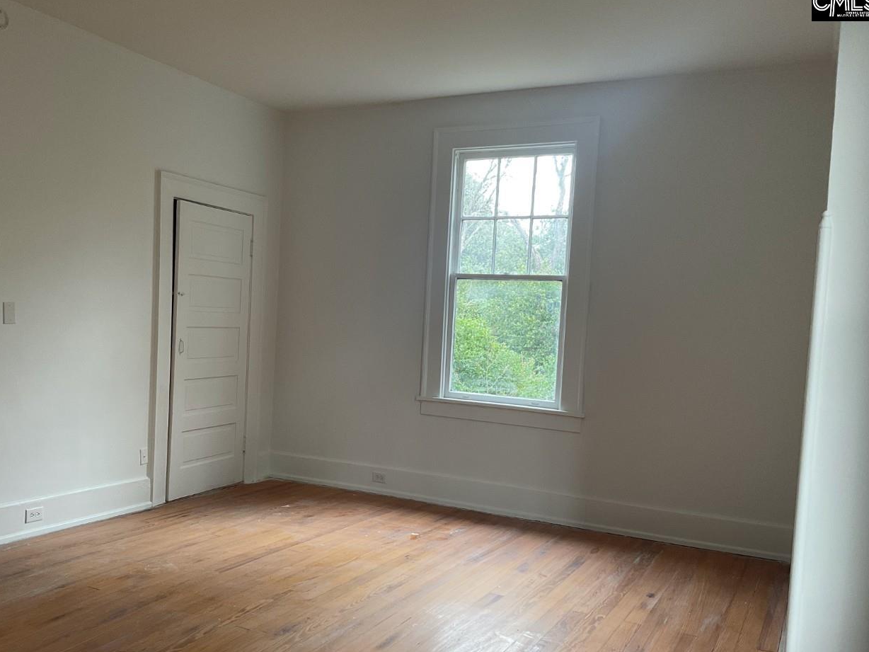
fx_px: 854
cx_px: 370
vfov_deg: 41.7
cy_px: 367
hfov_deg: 53.7
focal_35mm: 34
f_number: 1.8
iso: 64
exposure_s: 1/120
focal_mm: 3
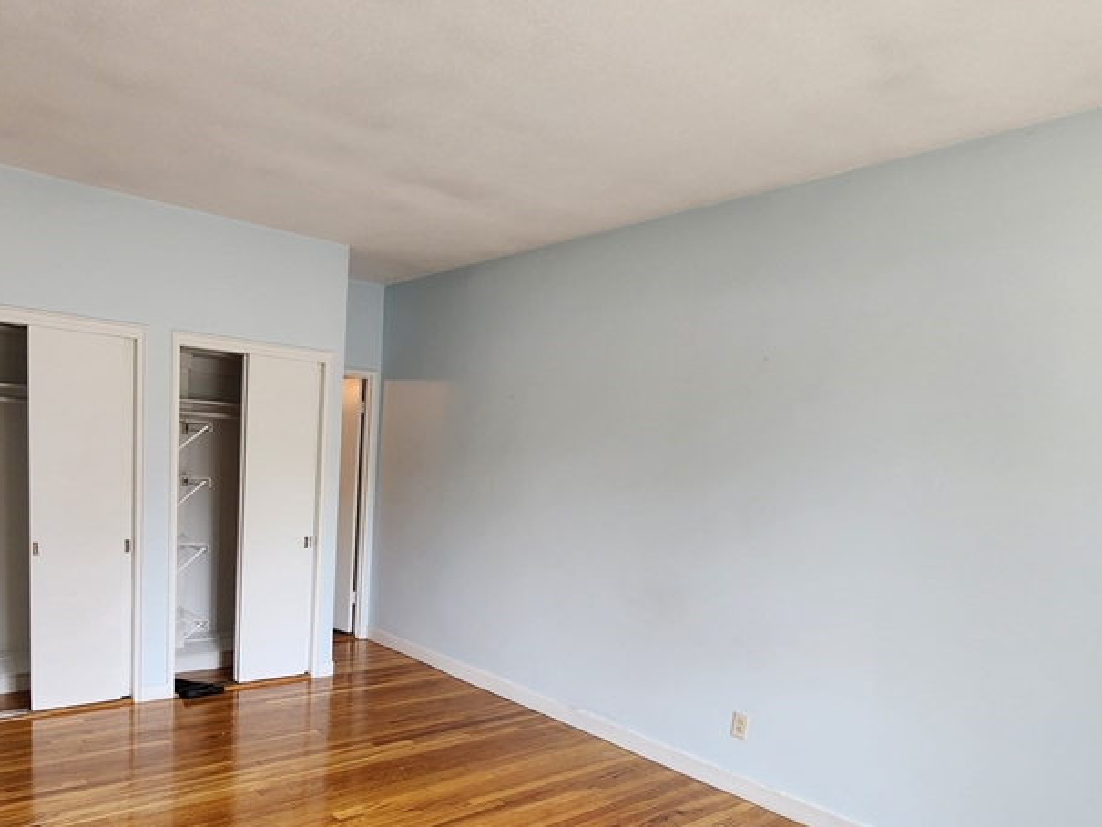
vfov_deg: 59.4
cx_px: 397
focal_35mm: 22
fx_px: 701
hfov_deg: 74.7
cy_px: 565
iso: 125
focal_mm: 2.2
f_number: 2.2
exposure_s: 1/60
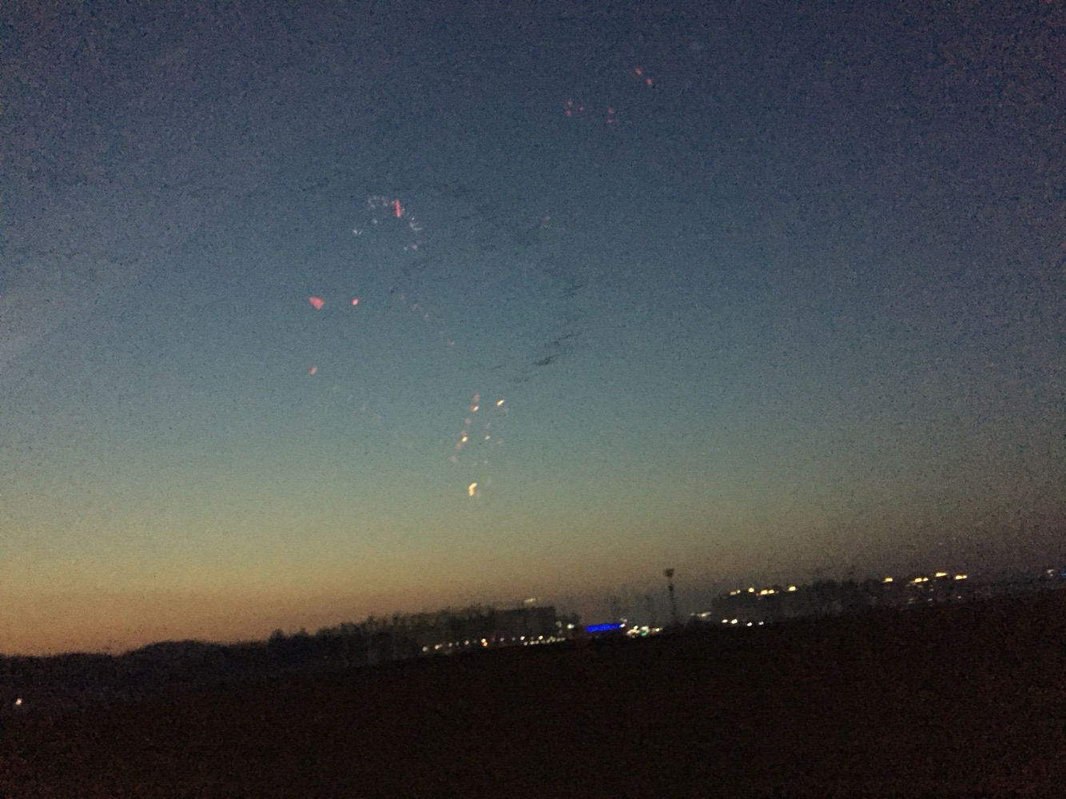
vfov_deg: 48.2
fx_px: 893
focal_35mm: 29
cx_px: 533
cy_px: 400
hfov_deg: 61.7
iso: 1600
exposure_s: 1/15
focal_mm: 4.15
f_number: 2.2
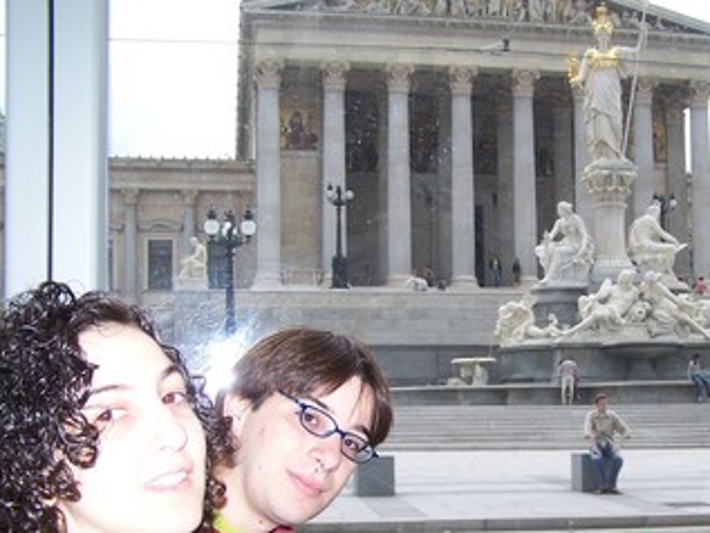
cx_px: 461
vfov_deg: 26.9
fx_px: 1108
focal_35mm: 54
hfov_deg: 35.3
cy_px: 358
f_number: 2.8
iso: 80
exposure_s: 1/200
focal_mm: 6.3
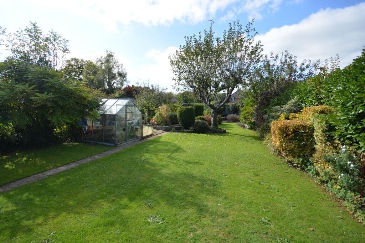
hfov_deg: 100.4
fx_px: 152
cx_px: 182
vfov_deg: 77.3
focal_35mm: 15
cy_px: 122
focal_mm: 10
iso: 400
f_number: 8
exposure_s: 1/640
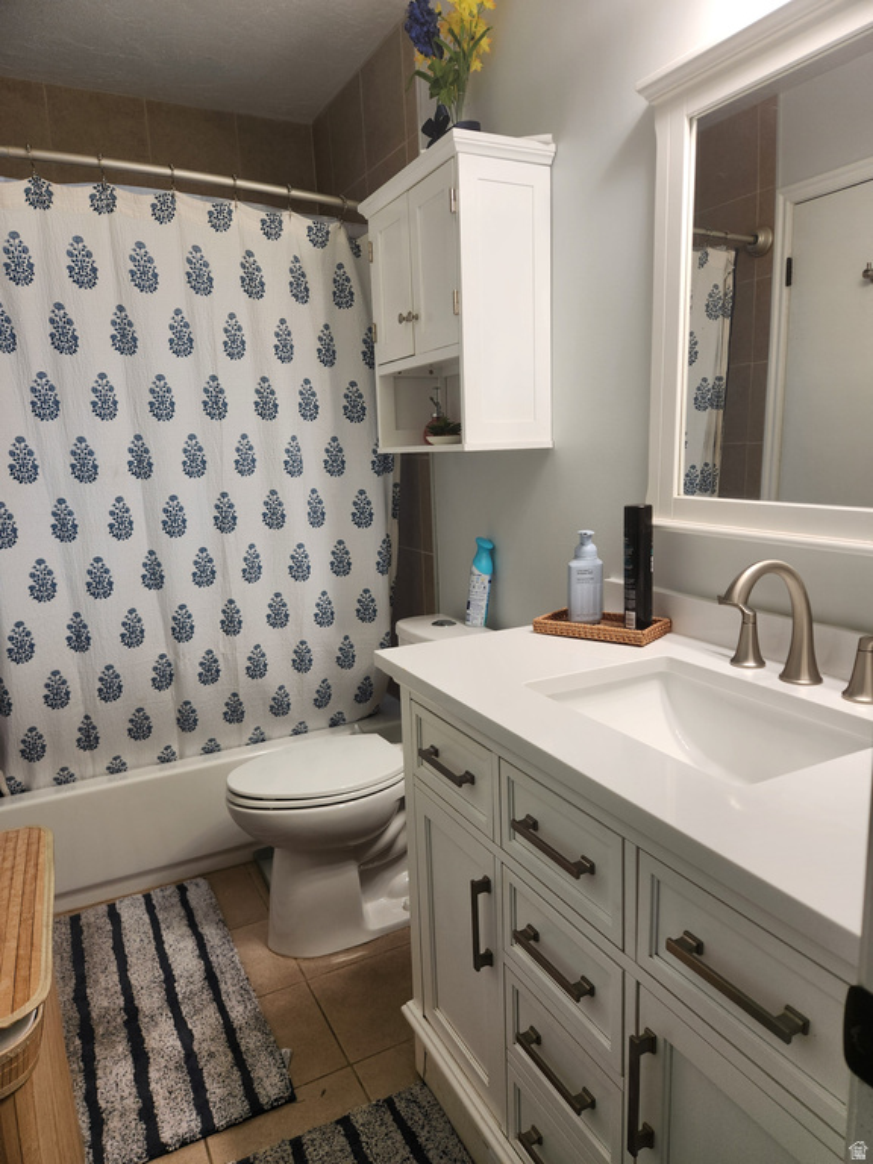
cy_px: 582
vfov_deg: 73.9
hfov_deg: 58.9
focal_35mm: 23
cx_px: 436
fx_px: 773
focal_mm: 5.4
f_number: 1.8
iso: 50
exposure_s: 1/180
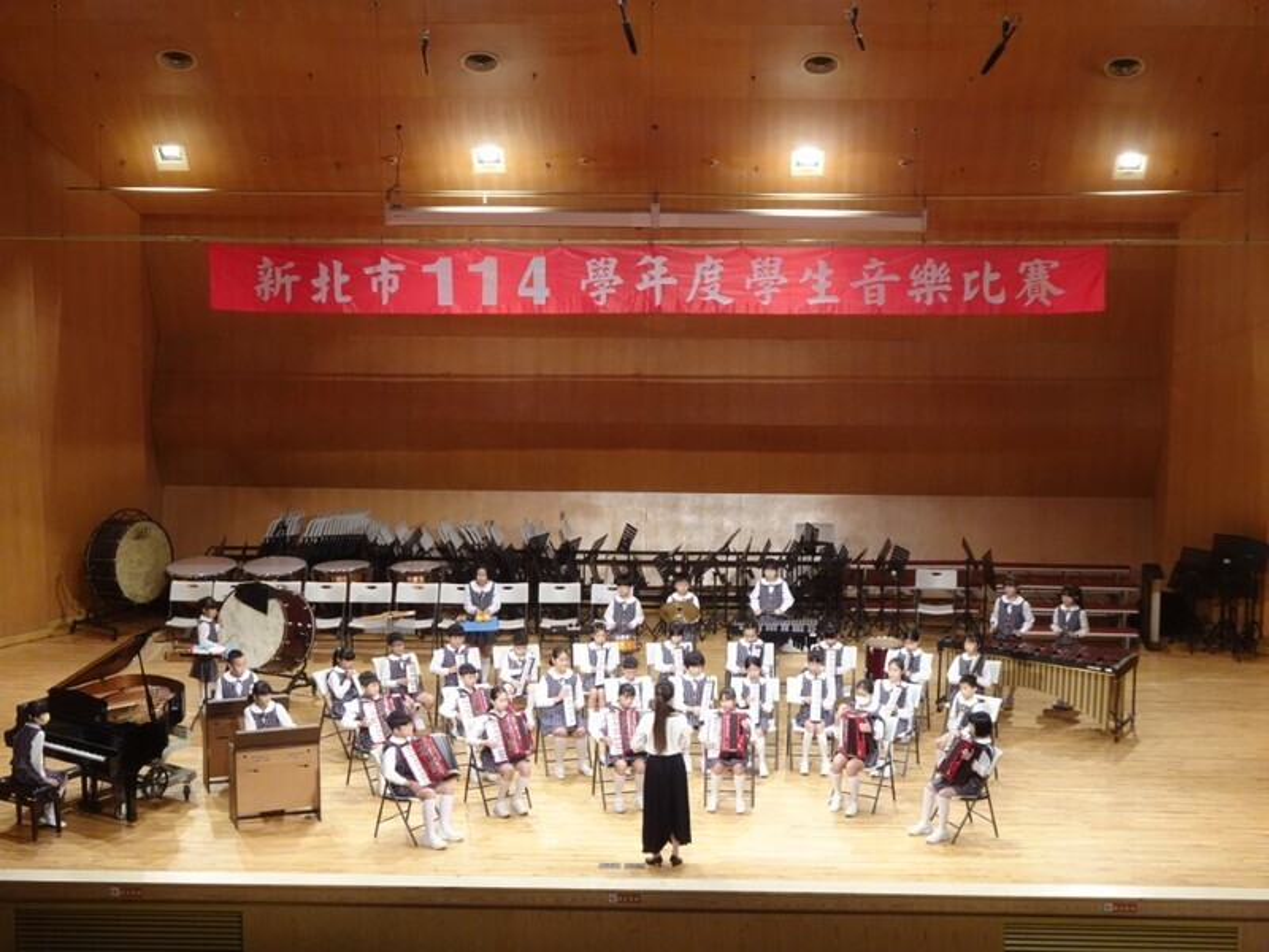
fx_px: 2420
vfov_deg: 22.3
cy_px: 476
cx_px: 634
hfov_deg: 29.4
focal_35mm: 66
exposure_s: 1/50
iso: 800
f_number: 4.5
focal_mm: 10.52
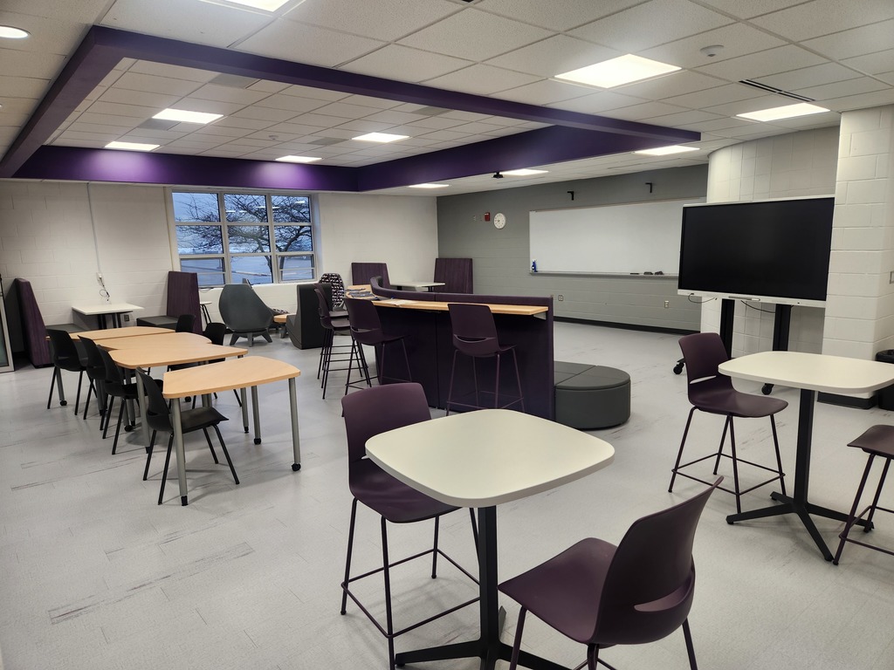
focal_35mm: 23
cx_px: 447
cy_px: 335
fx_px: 594
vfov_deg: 58.9
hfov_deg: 73.9
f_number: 1.8
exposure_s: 1/120
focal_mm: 5.4
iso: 80
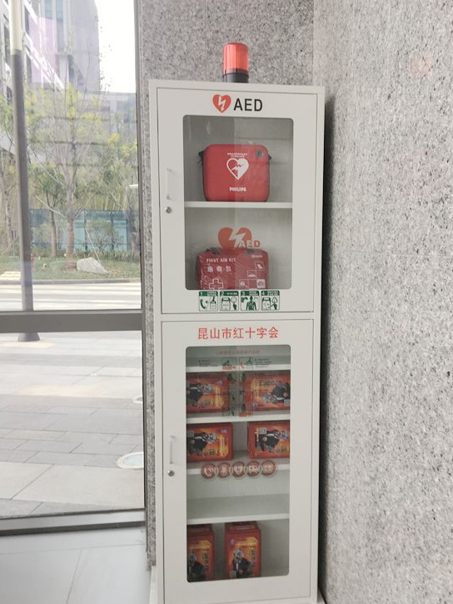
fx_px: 558
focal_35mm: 32
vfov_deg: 56.8
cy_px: 302
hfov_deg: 44.1
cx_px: 245
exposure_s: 1/50
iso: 25
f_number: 2.2
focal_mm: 4.15
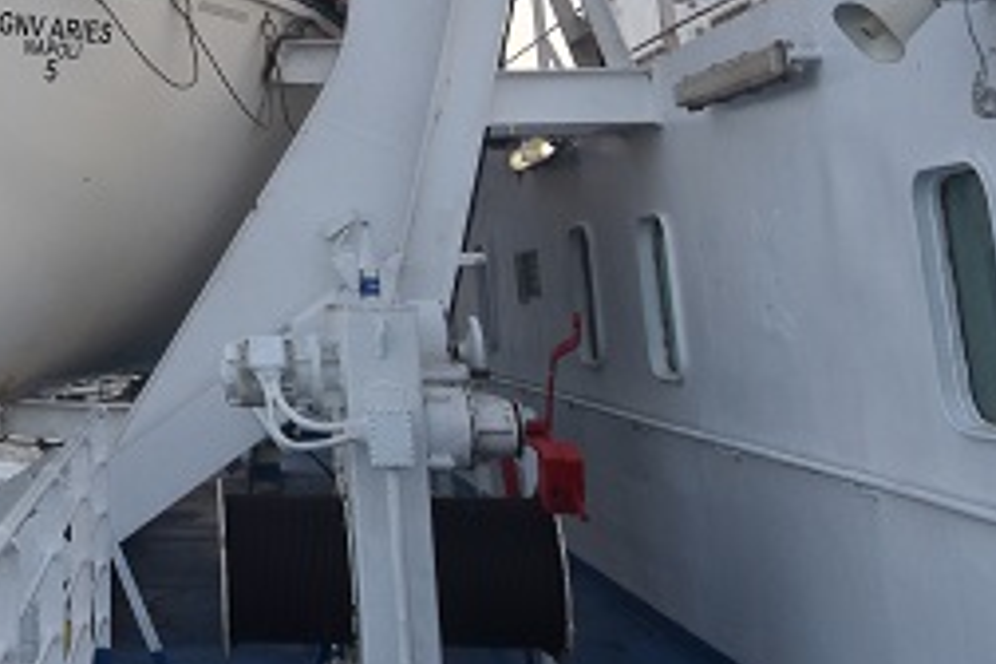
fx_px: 3375
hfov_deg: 16.3
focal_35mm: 122
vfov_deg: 11.0
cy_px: -182
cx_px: -79
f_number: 8
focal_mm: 20
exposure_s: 1/250
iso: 360
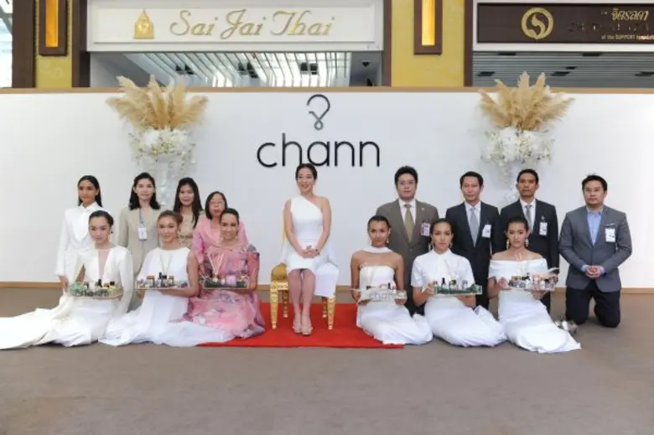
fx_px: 526
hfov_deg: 63.7
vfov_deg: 44.9
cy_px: 218
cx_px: 327
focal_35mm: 29
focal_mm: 29
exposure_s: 1/125
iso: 1600
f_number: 5
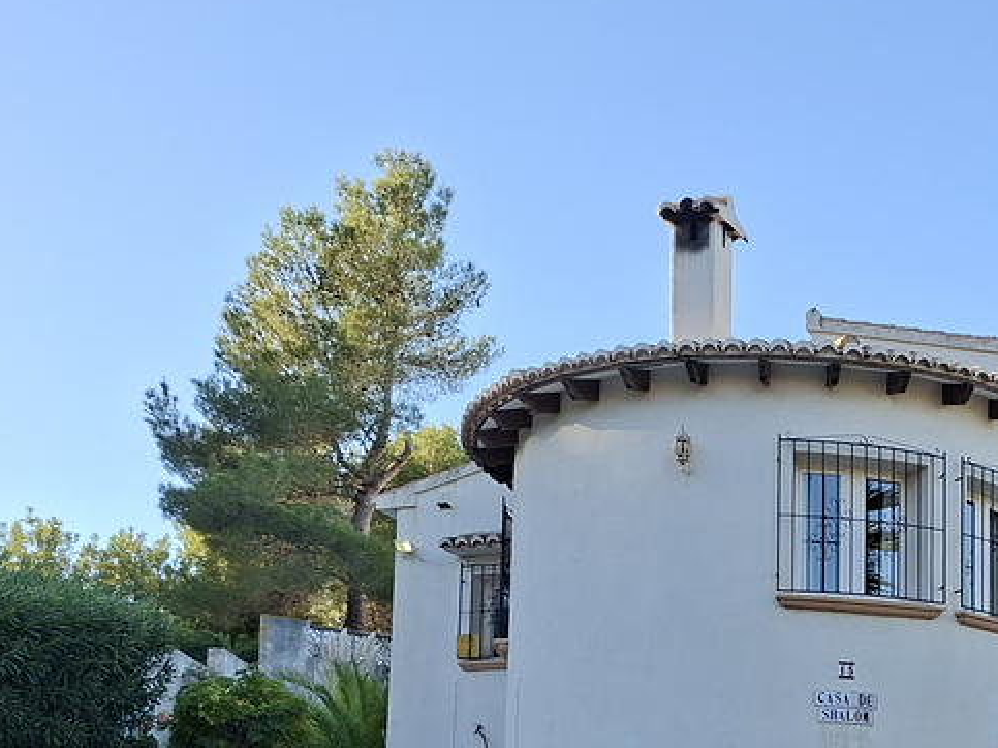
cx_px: 922
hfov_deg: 30.2
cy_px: 748
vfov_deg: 23.0
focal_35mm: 61
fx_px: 1758
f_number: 1.8
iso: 50
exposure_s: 1/705
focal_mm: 5.5
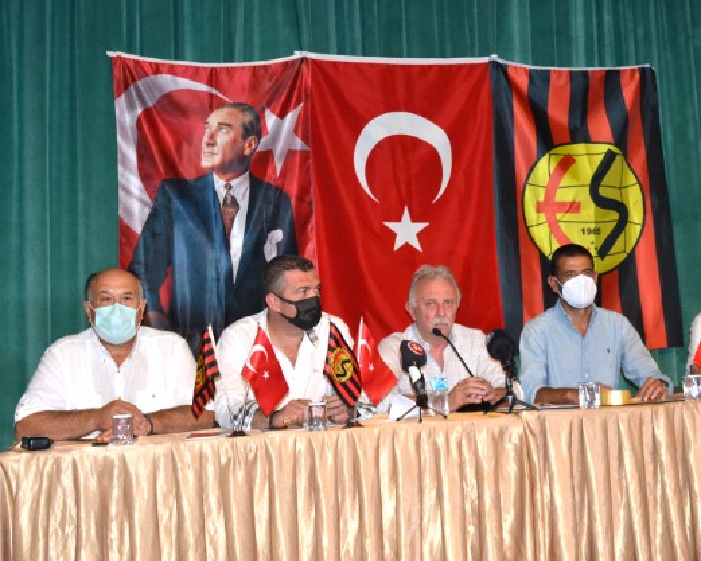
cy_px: 243
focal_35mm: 50
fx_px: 1032
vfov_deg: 30.4
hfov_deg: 37.4
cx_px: 421
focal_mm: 23
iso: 1600
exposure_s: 1/60
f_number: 5.6
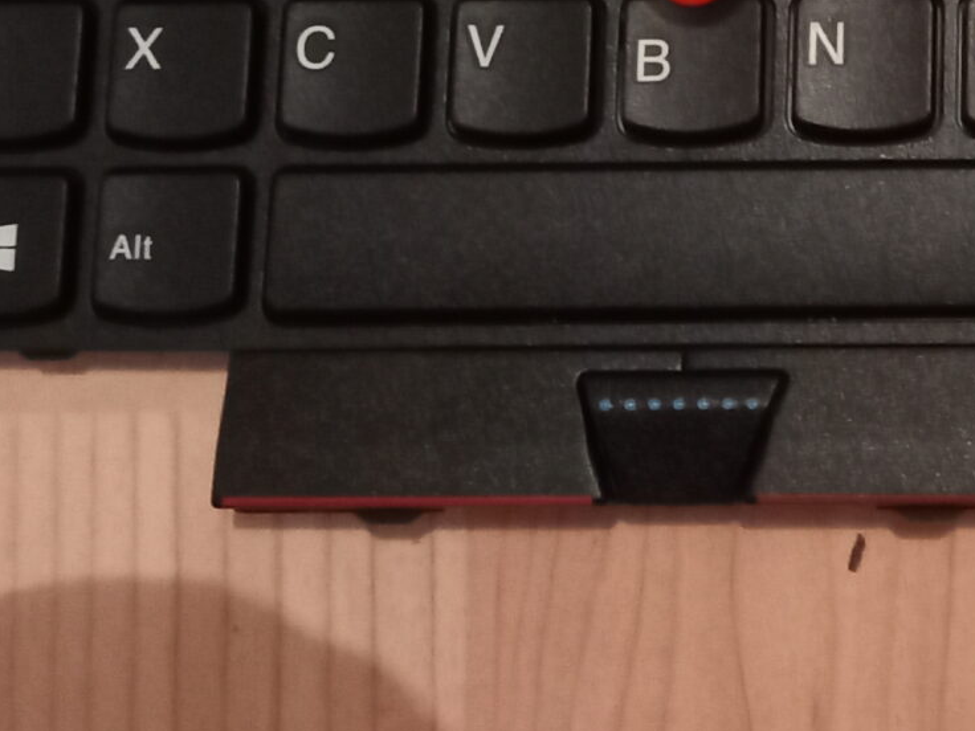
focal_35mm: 87
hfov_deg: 21.1
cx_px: 1142
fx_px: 2450
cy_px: -225
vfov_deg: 16.1
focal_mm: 4.6
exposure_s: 1/20
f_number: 2
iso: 640
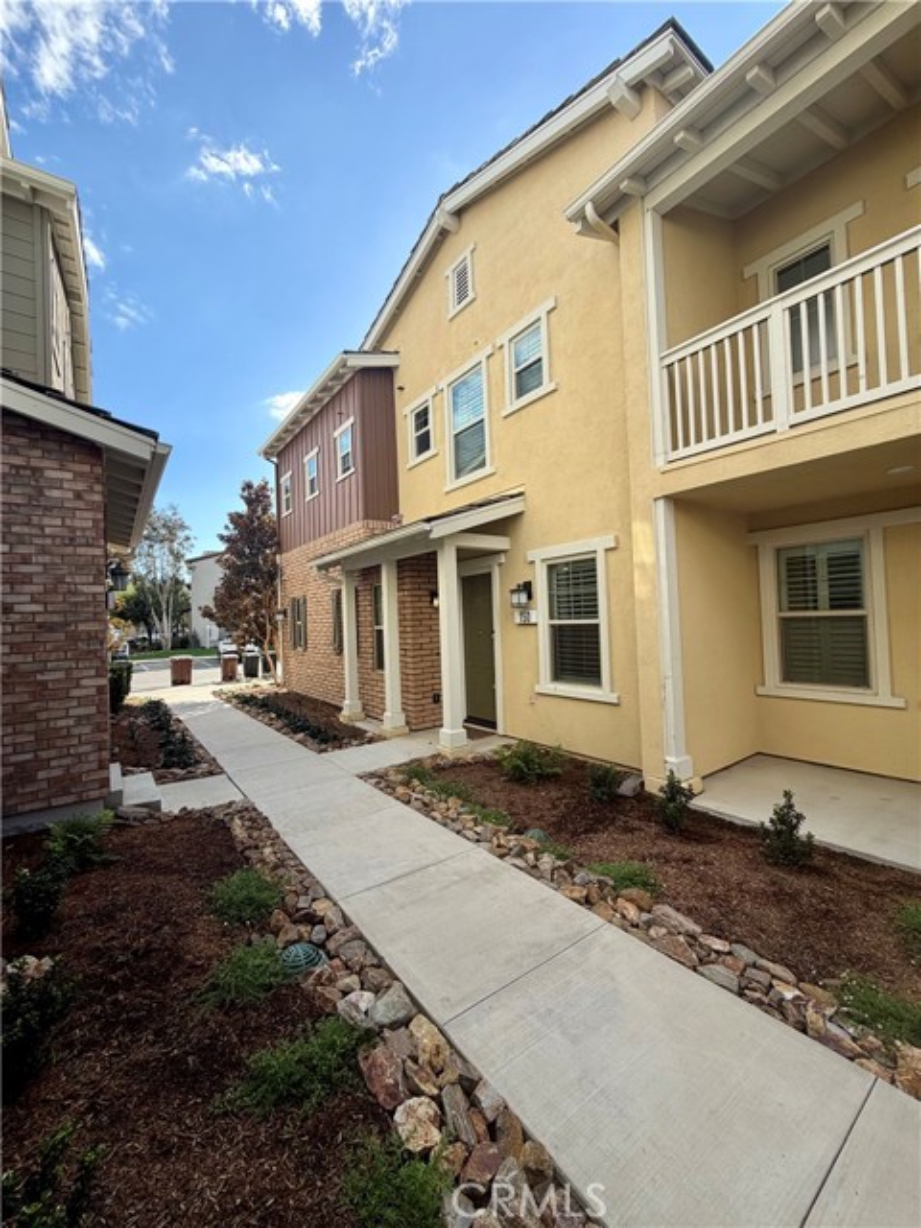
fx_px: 497
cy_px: 614
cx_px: 460
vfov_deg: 102.1
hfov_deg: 85.7
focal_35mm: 14
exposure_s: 1/686
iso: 40
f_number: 2.2
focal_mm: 2.22
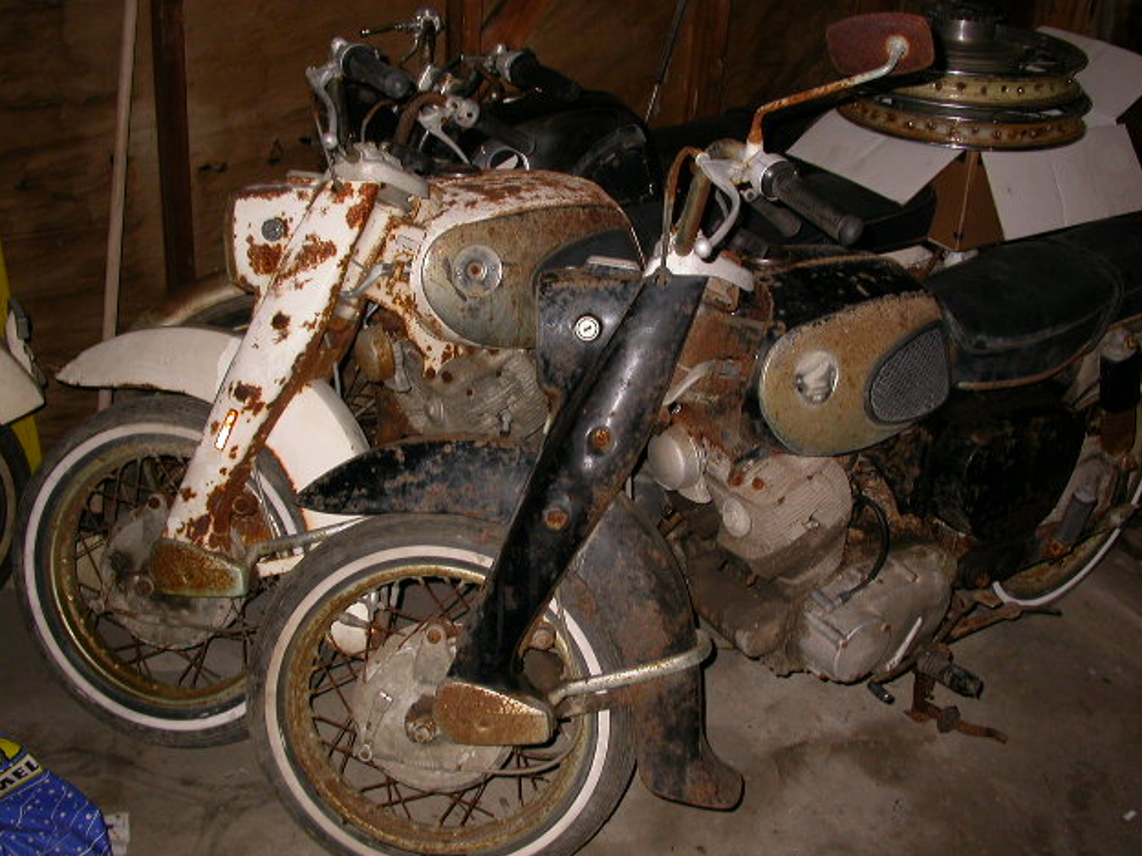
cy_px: 437
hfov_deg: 47.9
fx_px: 1287
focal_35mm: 39
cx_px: 584
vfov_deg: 36.8
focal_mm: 7.85
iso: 100
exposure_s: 1/60
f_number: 2.6
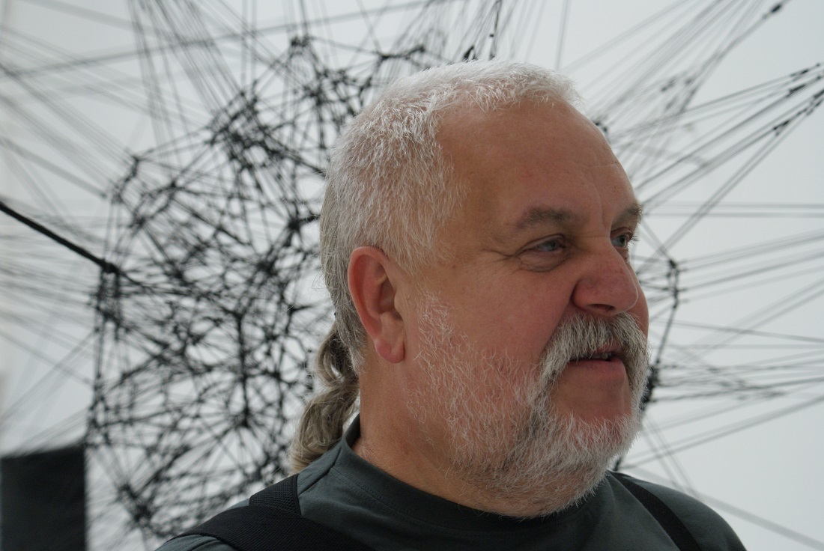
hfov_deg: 24.6
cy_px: 276
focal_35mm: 82
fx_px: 1890
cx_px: 412
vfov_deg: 16.6
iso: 400
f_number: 5.6
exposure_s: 1/30
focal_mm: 55
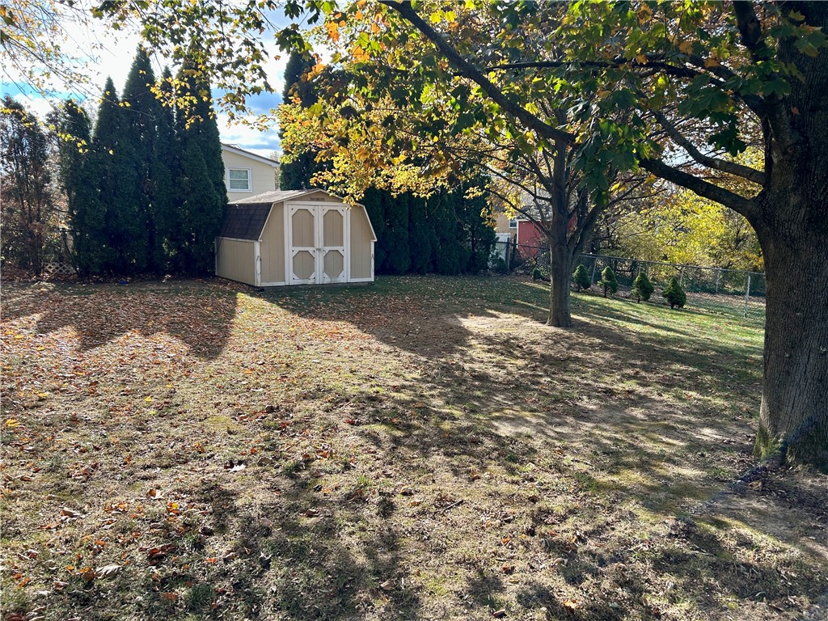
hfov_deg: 67.3
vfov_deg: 53.1
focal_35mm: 26
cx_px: 414
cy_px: 310
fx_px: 622
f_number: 1.5
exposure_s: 1/991
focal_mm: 5.7
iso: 50
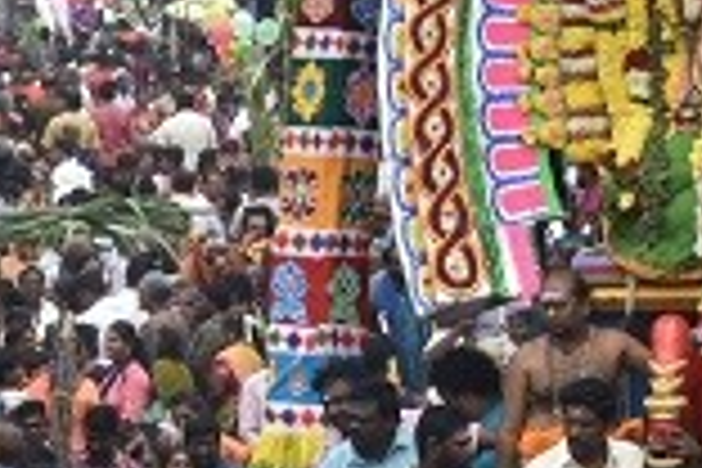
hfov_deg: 4.0
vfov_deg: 2.6
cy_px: 22
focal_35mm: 520
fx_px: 10139
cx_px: 747
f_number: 16
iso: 200
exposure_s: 1/125
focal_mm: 90
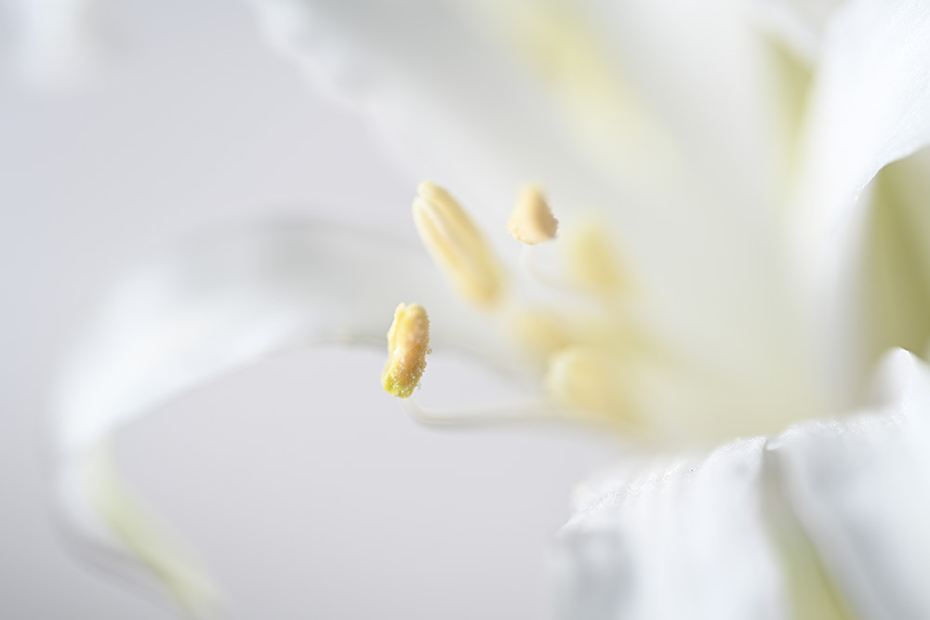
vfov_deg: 13.0
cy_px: 310
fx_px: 2713
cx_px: 465
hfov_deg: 19.5
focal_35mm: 105
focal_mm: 105
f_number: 4.5
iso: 100
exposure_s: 1/200
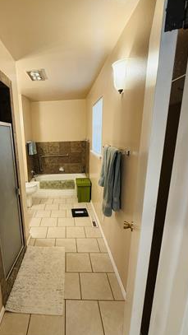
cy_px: 173
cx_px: 55
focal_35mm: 18
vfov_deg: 92.6
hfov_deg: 58.9
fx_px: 159
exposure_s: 1/60
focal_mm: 2.22
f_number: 2.2
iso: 250
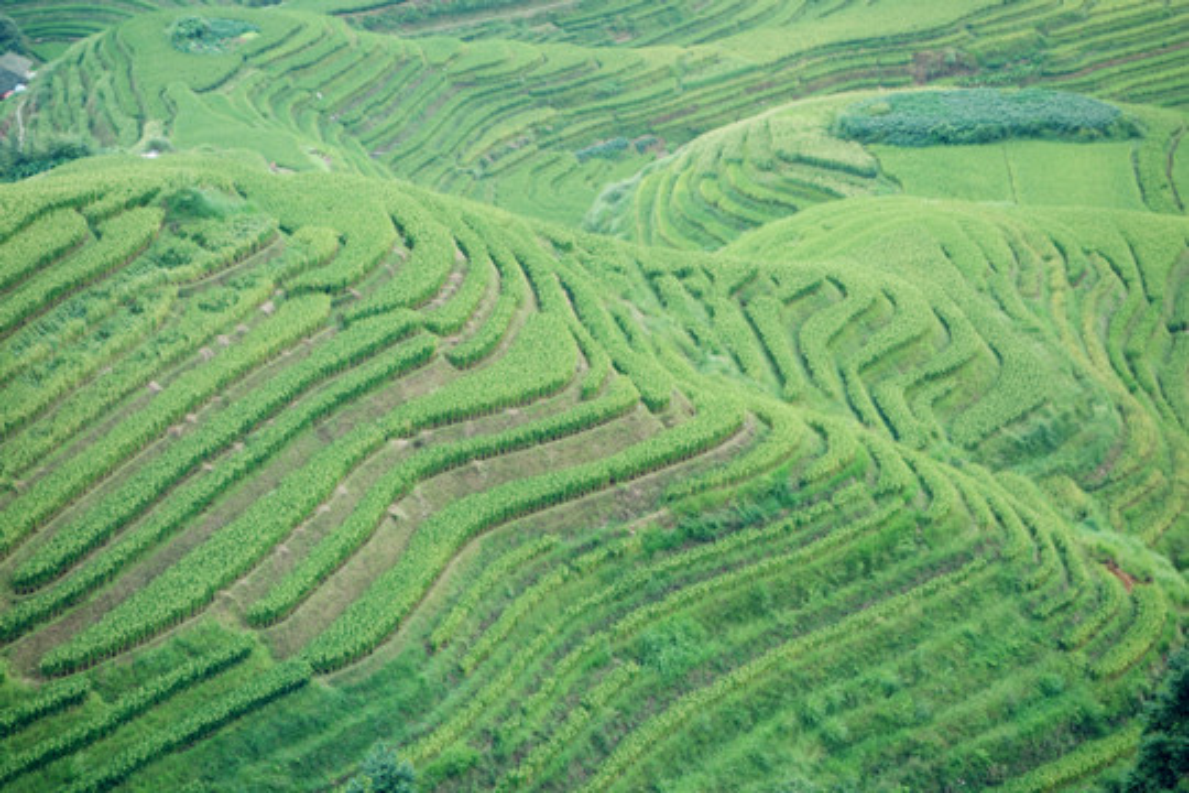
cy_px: 396
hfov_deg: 20.4
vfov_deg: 13.7
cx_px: 594
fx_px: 3303
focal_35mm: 100
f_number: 4.9
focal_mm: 37.1
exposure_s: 1/100
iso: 125
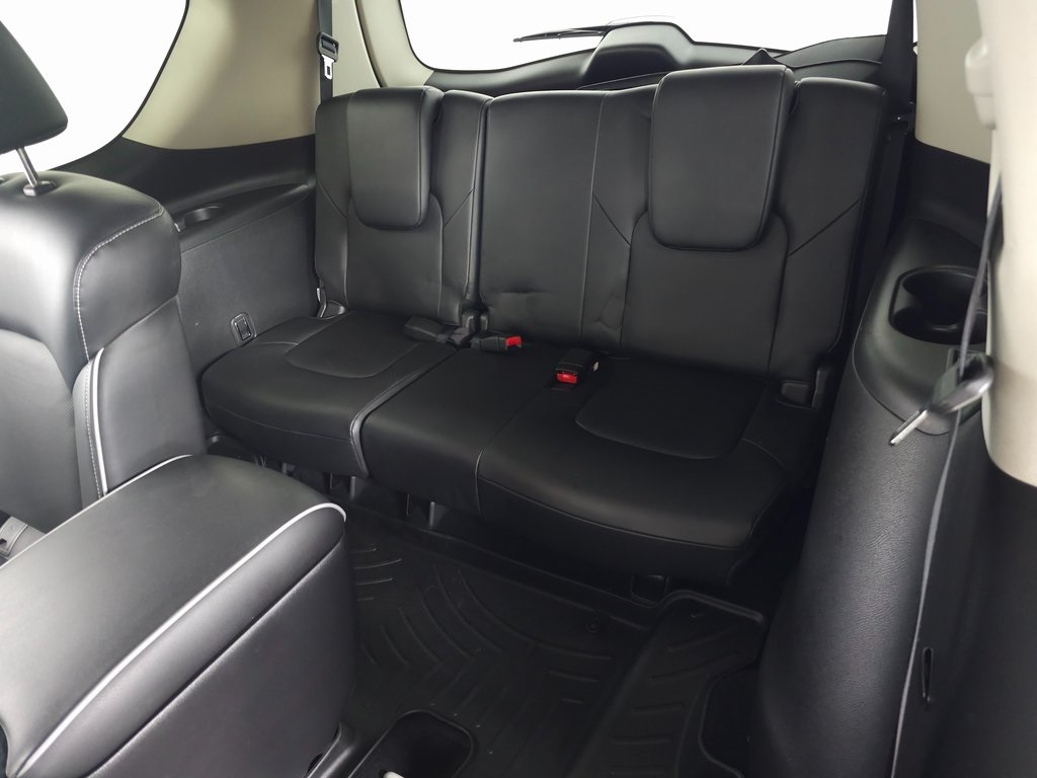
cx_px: 518
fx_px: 689
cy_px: 389
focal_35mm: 23
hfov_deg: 73.9
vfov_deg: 58.9
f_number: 1.7
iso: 400
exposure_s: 1/24
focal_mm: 6.3
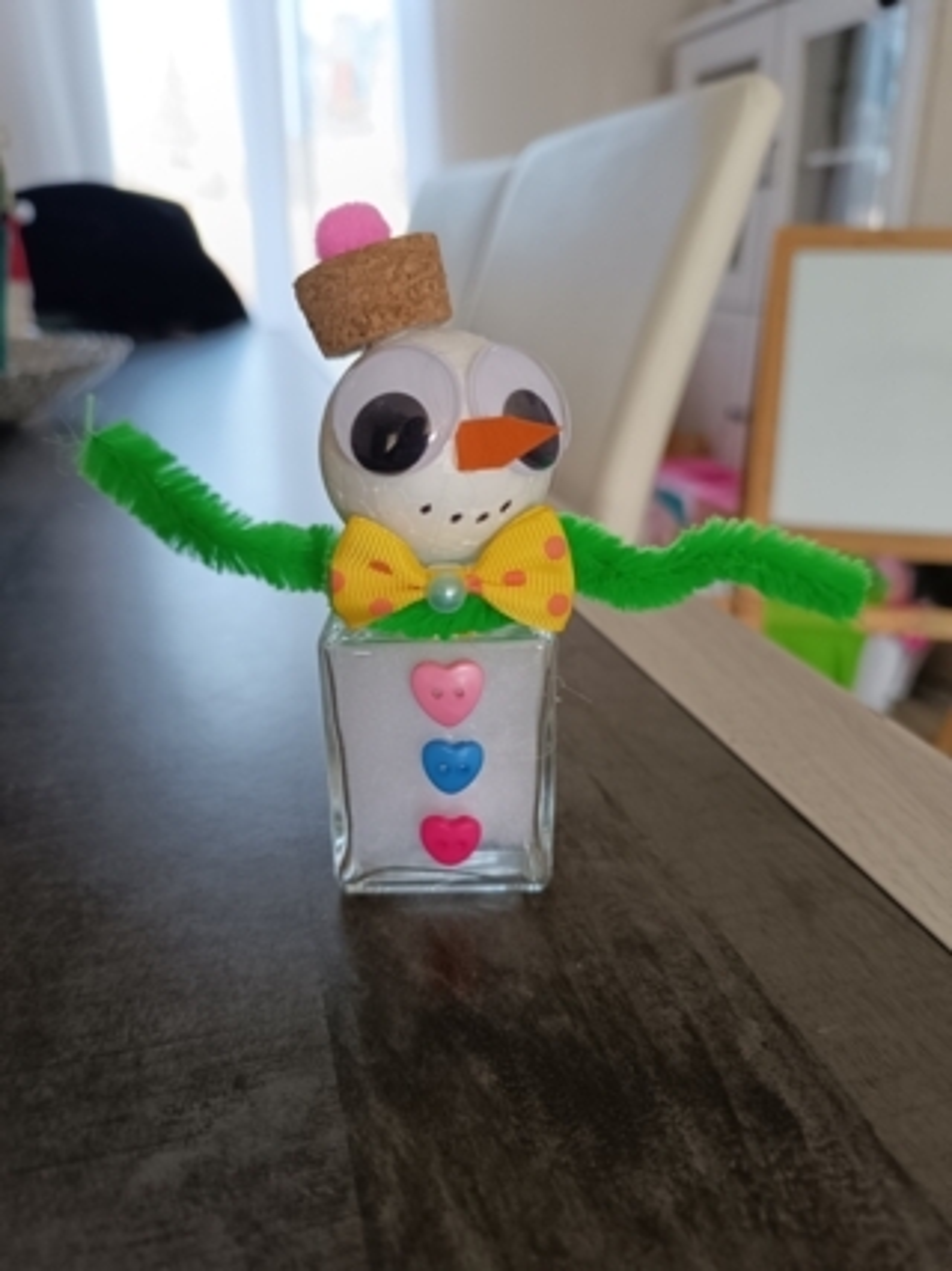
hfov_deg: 56.8
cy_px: 636
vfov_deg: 71.6
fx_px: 880
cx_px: 476
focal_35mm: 24
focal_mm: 6.14
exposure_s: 1/100
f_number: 1.65
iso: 699
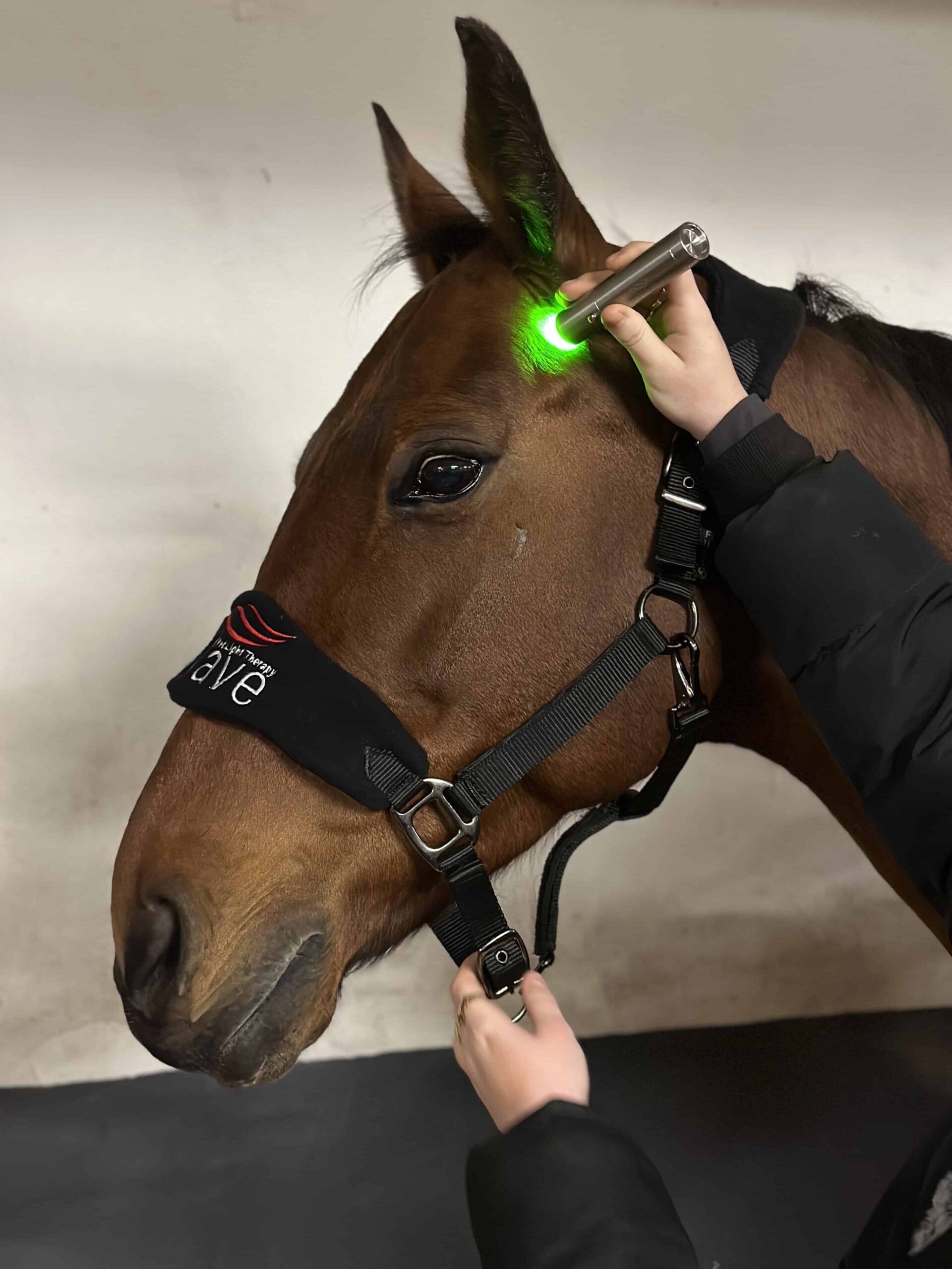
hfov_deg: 30.3
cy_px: 634
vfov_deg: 39.7
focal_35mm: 48
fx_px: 1760
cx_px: 476
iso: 640
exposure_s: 1/25
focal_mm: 6.86
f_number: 1.78
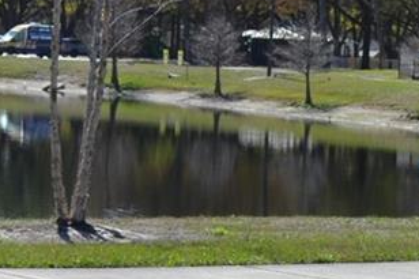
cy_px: -80
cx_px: -377
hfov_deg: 11.9
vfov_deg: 8.7
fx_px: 1815
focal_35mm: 156
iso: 100
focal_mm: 20
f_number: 9
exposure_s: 1/320
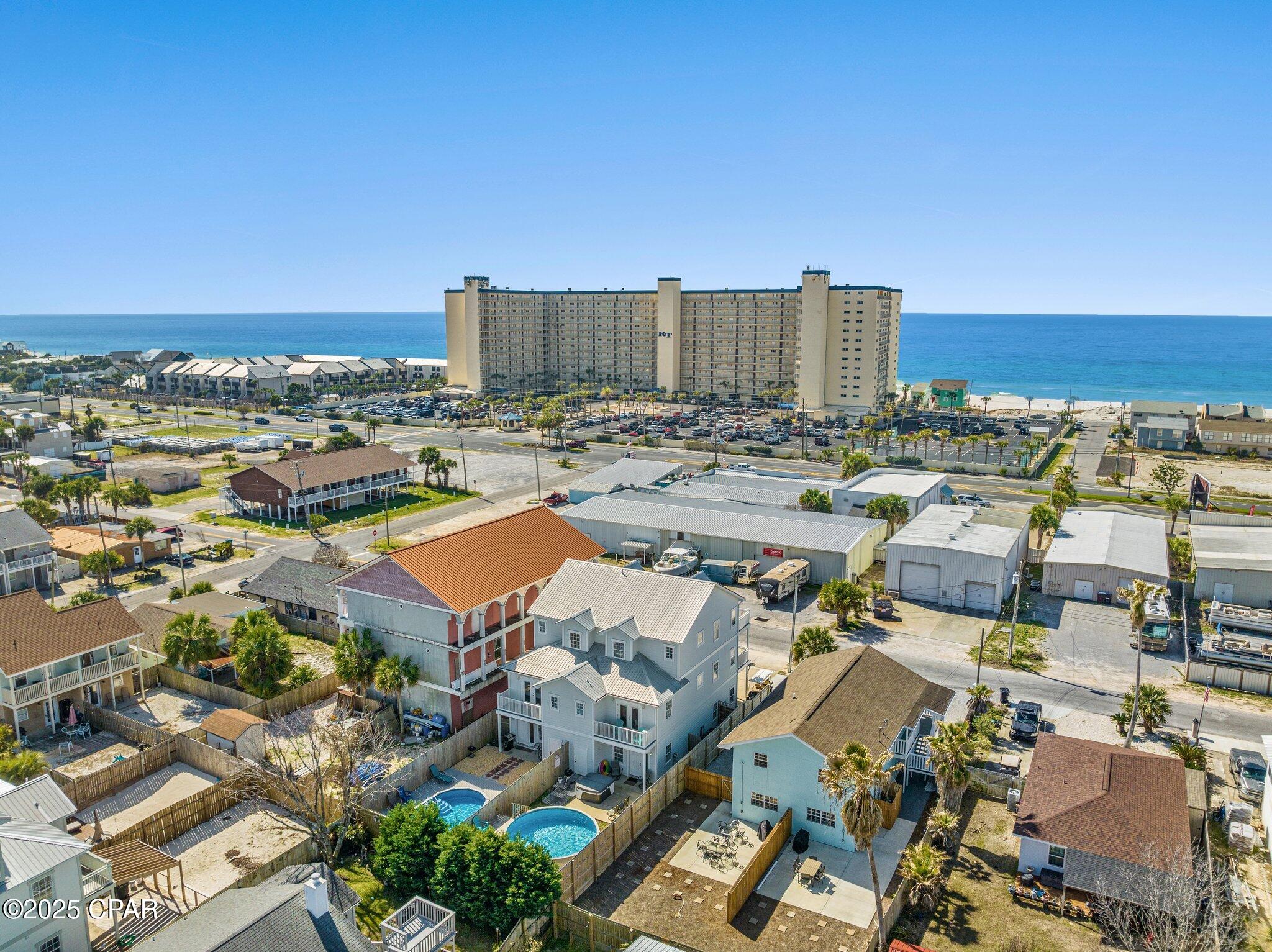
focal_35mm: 24
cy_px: 476
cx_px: 636
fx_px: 881
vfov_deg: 56.8
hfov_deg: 71.6
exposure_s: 1/800
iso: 100
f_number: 3.5
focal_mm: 12.29
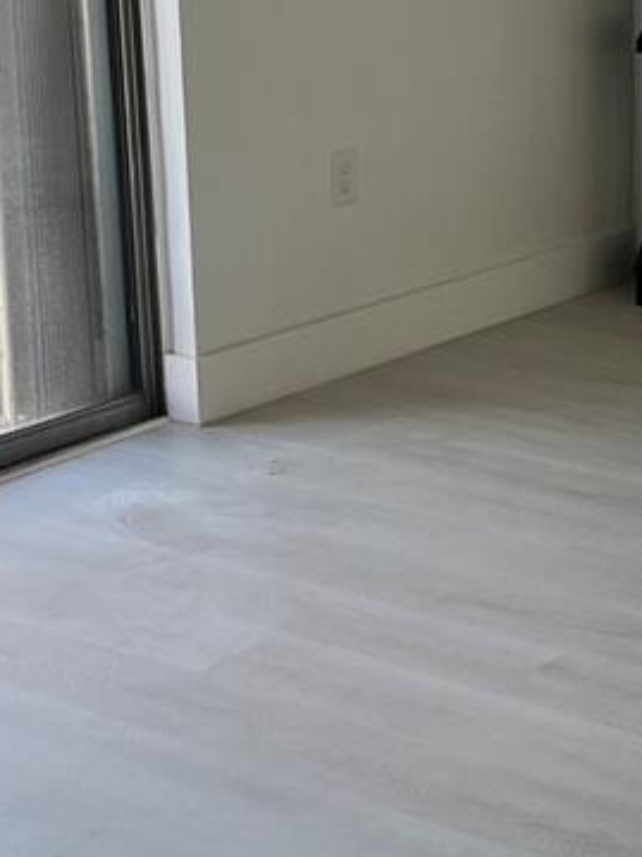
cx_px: 587
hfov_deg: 16.7
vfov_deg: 22.4
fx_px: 2153
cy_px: 248
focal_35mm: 87
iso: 80
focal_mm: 5.1
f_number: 1.6
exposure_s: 1/120
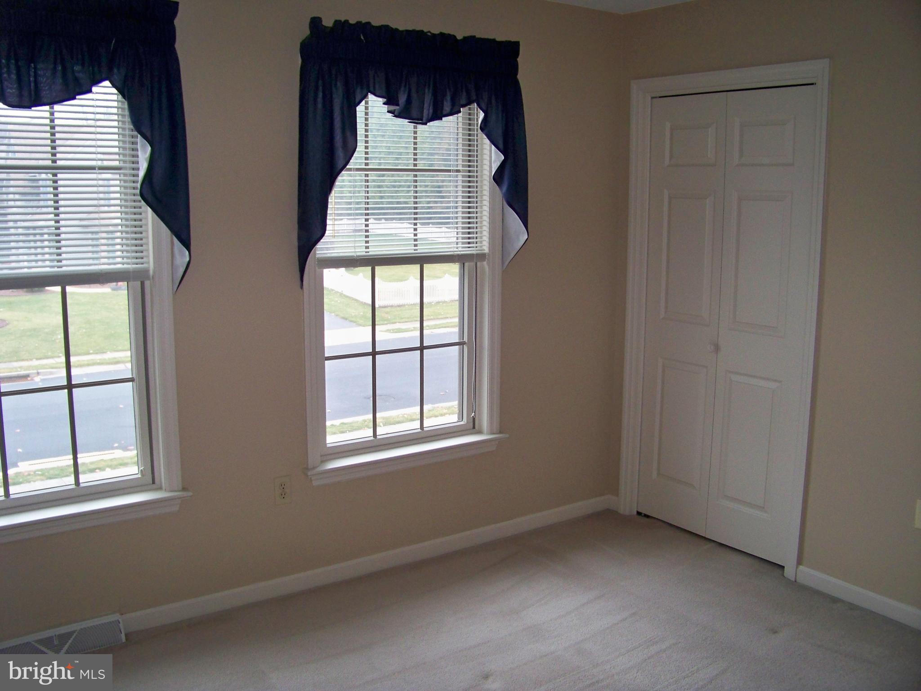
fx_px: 878
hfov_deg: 55.4
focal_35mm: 33
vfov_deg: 42.9
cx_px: 460
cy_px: 346
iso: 200
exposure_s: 1/30
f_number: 2.8
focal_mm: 5.85
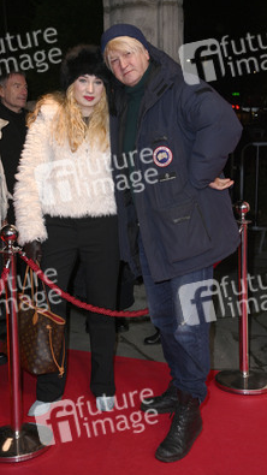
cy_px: 237
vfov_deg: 39.2
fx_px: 667
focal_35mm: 53
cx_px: 131
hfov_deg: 22.6
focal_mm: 50
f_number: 5.6
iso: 800
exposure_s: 1/250
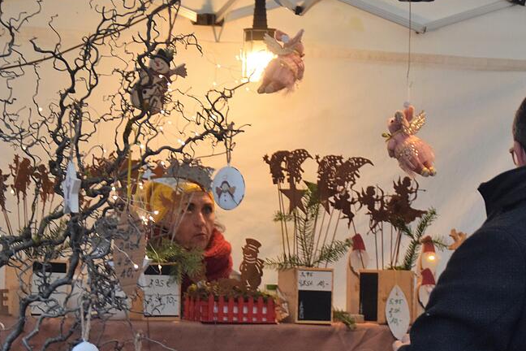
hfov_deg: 14.7
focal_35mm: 140
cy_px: 220
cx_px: 276
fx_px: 2045
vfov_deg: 9.8
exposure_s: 1/100
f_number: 5
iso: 1600
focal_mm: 56
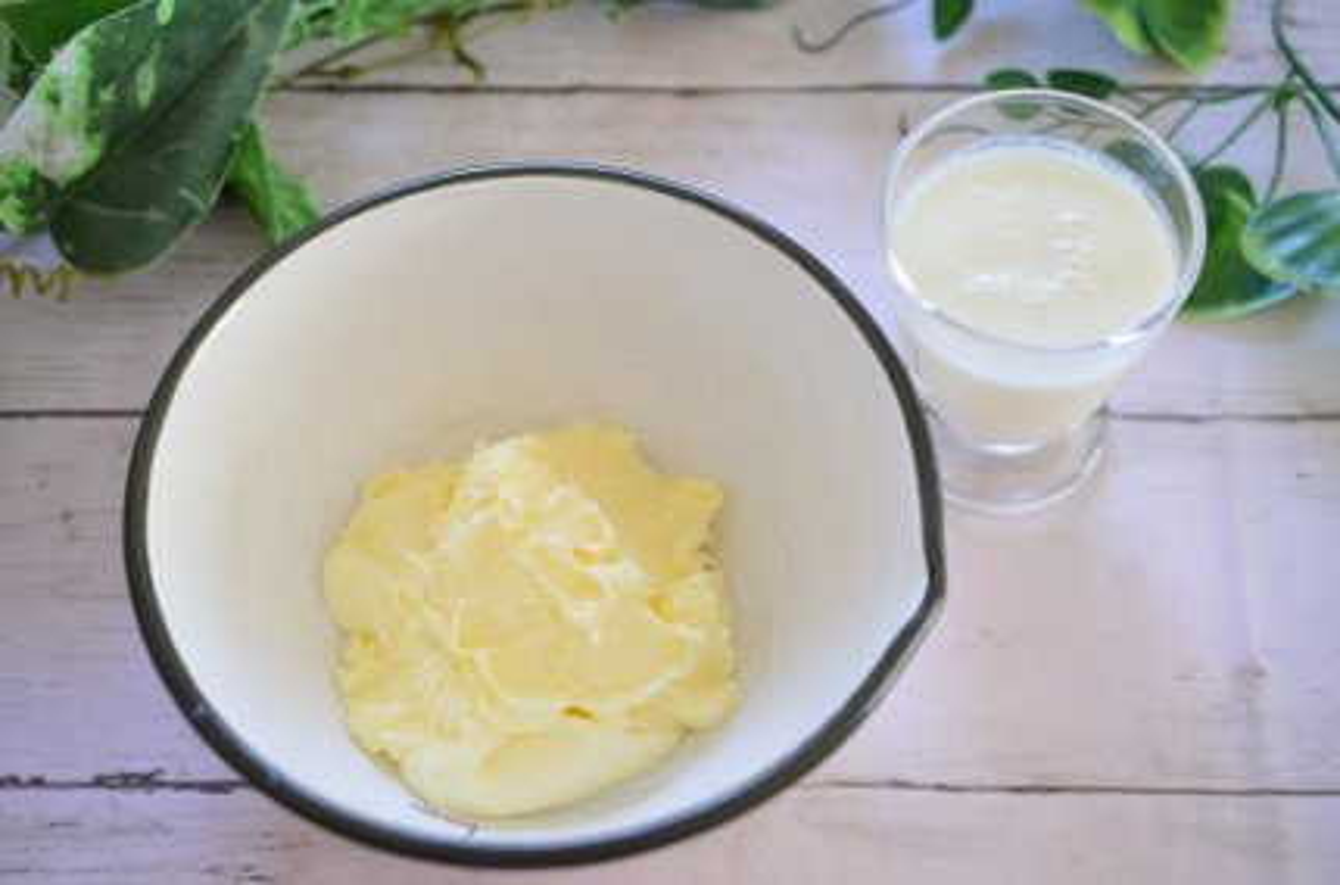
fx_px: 2227
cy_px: 442
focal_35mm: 60
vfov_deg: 22.5
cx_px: 670
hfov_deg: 33.5
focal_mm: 40
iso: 1600
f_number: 3.5
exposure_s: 1/60
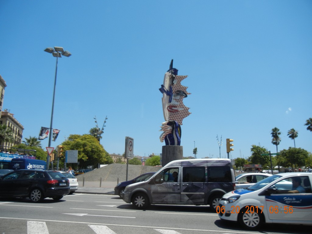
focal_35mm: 30
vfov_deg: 46.8
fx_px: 270
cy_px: 117
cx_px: 156
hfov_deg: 60.0
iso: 160
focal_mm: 5.4
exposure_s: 1/452
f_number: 7
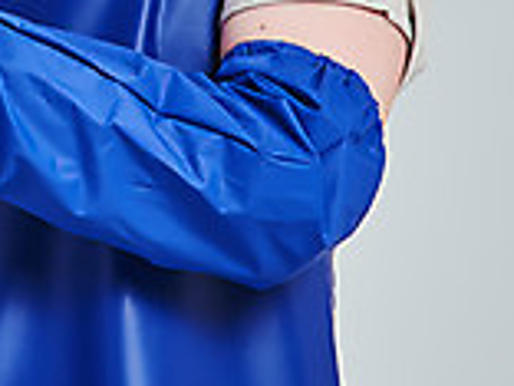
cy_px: -244
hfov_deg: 3.9
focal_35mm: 500
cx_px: -206
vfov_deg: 3.0
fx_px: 7424
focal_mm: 135
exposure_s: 1/125
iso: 100
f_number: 14
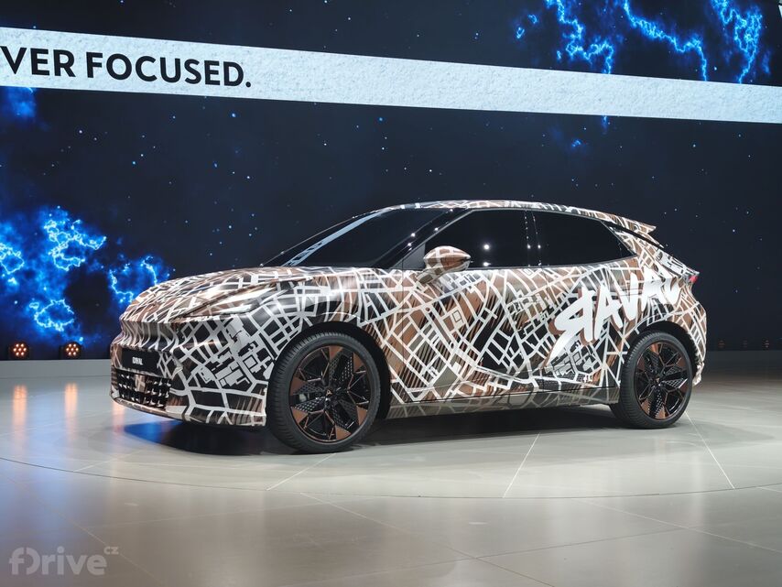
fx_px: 1039
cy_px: 294
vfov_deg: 31.5
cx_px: 391
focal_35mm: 46
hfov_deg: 41.2
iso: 320
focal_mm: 8.72
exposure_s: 1/100
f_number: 1.63
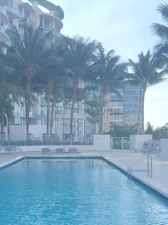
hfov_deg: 29.0
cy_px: 163
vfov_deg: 37.4
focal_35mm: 50
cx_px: 66
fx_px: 324
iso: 32
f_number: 2.2
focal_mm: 4.15
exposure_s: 1/1236
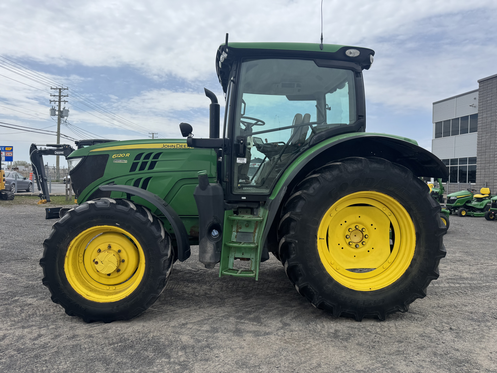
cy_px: 186
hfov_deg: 71.6
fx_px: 345
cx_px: 248
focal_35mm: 24
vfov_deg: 56.8
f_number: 1.78
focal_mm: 6.76
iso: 80
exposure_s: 1/5348
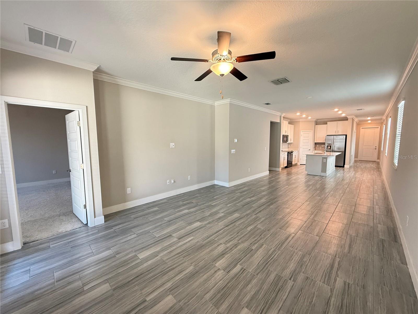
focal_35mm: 14
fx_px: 169
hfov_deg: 102.1
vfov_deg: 85.7
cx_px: 209
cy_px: 157
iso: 200
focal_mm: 2.22
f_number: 2.2
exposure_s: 1/60
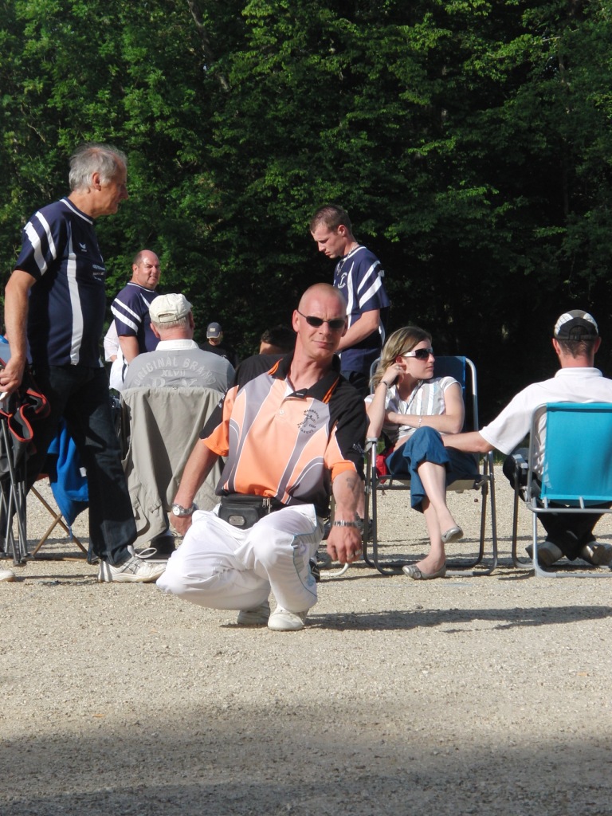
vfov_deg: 13.0
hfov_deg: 9.8
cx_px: 306
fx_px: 3583
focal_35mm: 152
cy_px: 408
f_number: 4.2
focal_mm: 26.9
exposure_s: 1/640
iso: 100
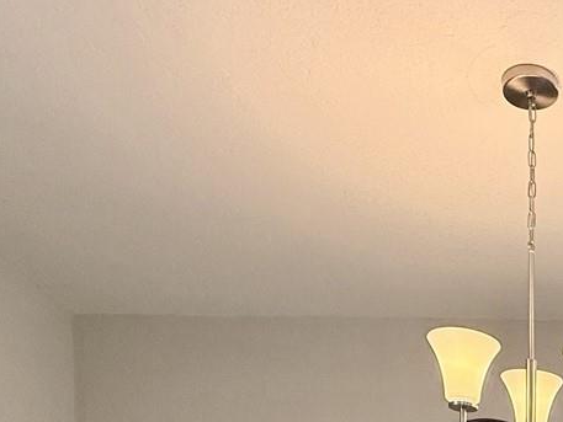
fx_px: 797
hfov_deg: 30.8
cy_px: 658
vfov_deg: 23.1
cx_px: 724
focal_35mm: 49
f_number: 2.2
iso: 200
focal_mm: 2.22
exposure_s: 1/120
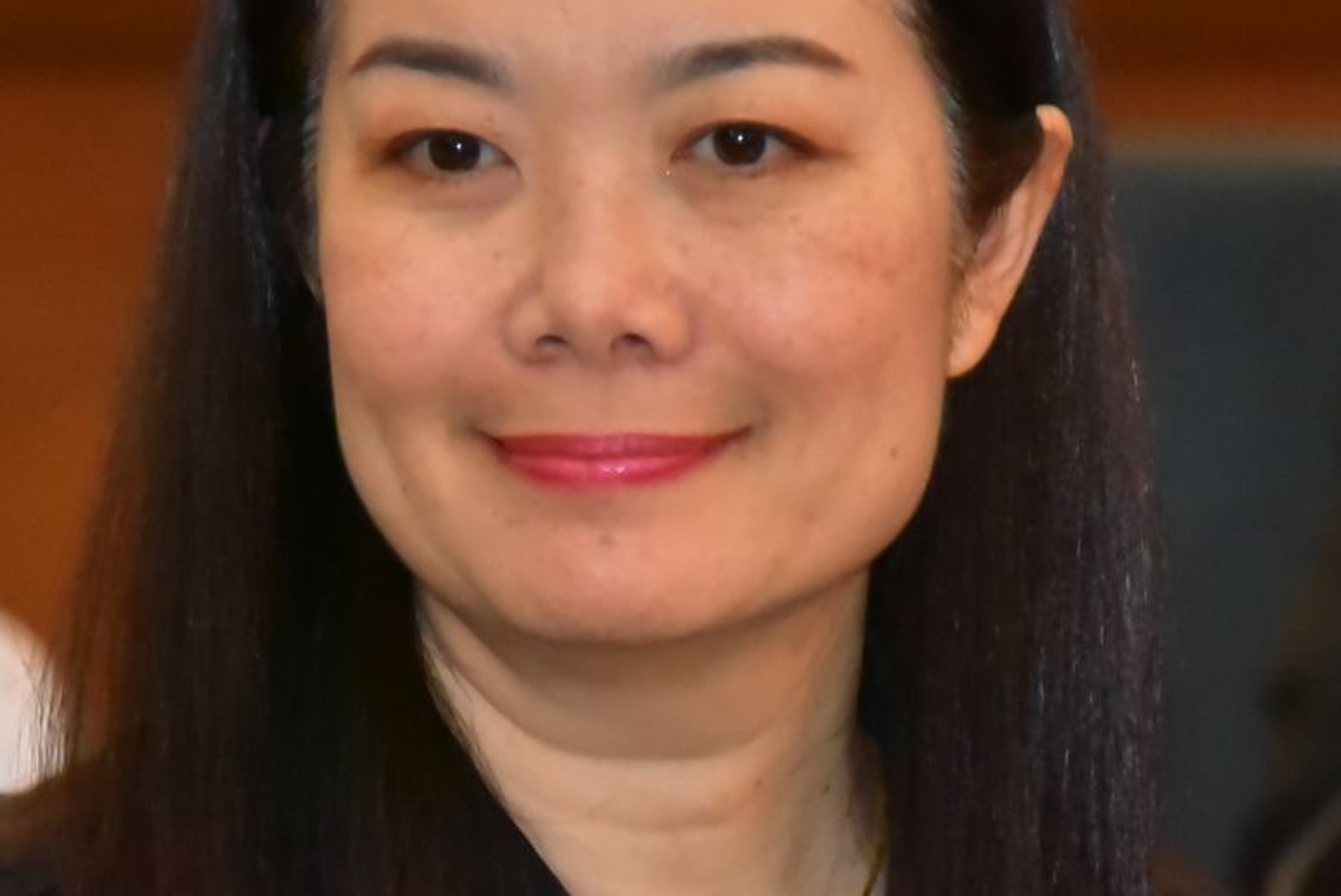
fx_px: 30045
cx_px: 716
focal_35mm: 806
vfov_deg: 1.7
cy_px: 914
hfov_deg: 2.6
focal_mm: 250
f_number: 5.6
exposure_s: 1/200
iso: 8000
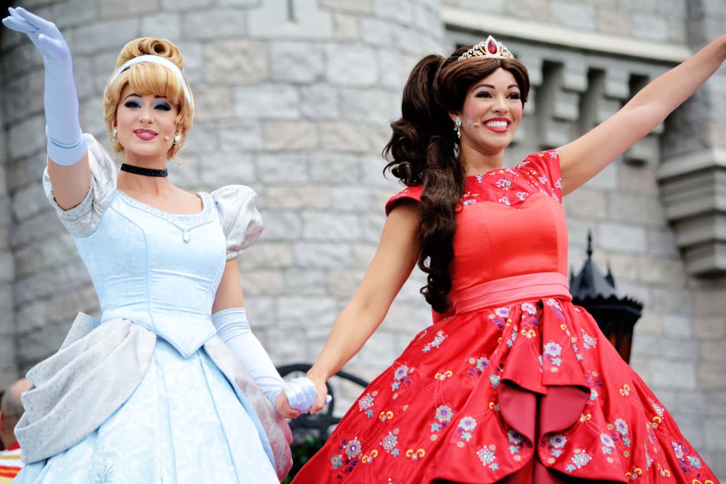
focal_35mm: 225
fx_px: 4537
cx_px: 363
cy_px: 242
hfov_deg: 9.1
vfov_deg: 6.1
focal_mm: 150
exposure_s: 1/2000
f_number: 5.6
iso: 400
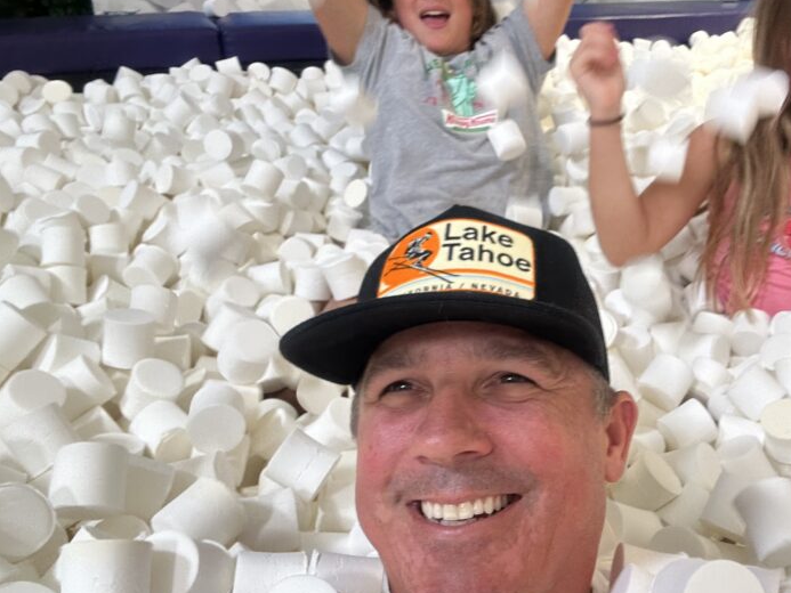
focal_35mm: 34
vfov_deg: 41.8
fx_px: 777
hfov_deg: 53.2
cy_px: 279
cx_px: 510
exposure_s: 1/60
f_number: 1.9
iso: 50
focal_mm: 2.69
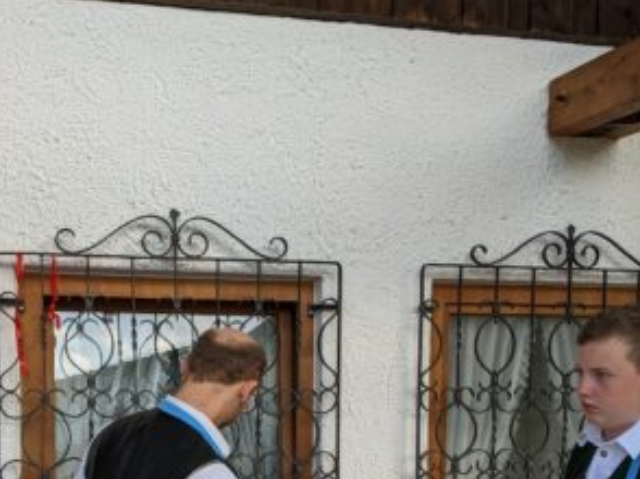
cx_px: 247
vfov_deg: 28.9
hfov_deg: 38.7
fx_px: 905
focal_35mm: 49
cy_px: 394
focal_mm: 4.44
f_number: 1.8
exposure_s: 1/602
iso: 51
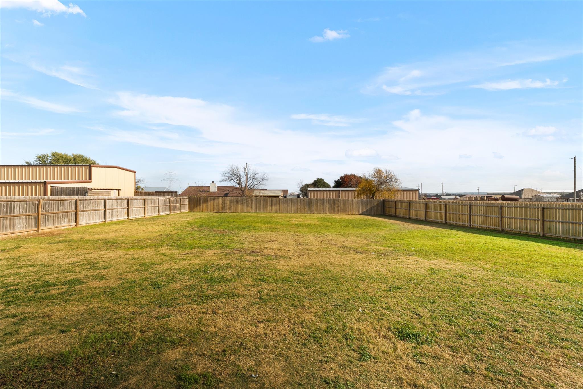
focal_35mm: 16
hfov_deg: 96.7
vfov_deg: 73.7
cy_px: 194
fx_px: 259
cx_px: 292
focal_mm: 16
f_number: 7.1
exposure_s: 1/20
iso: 400
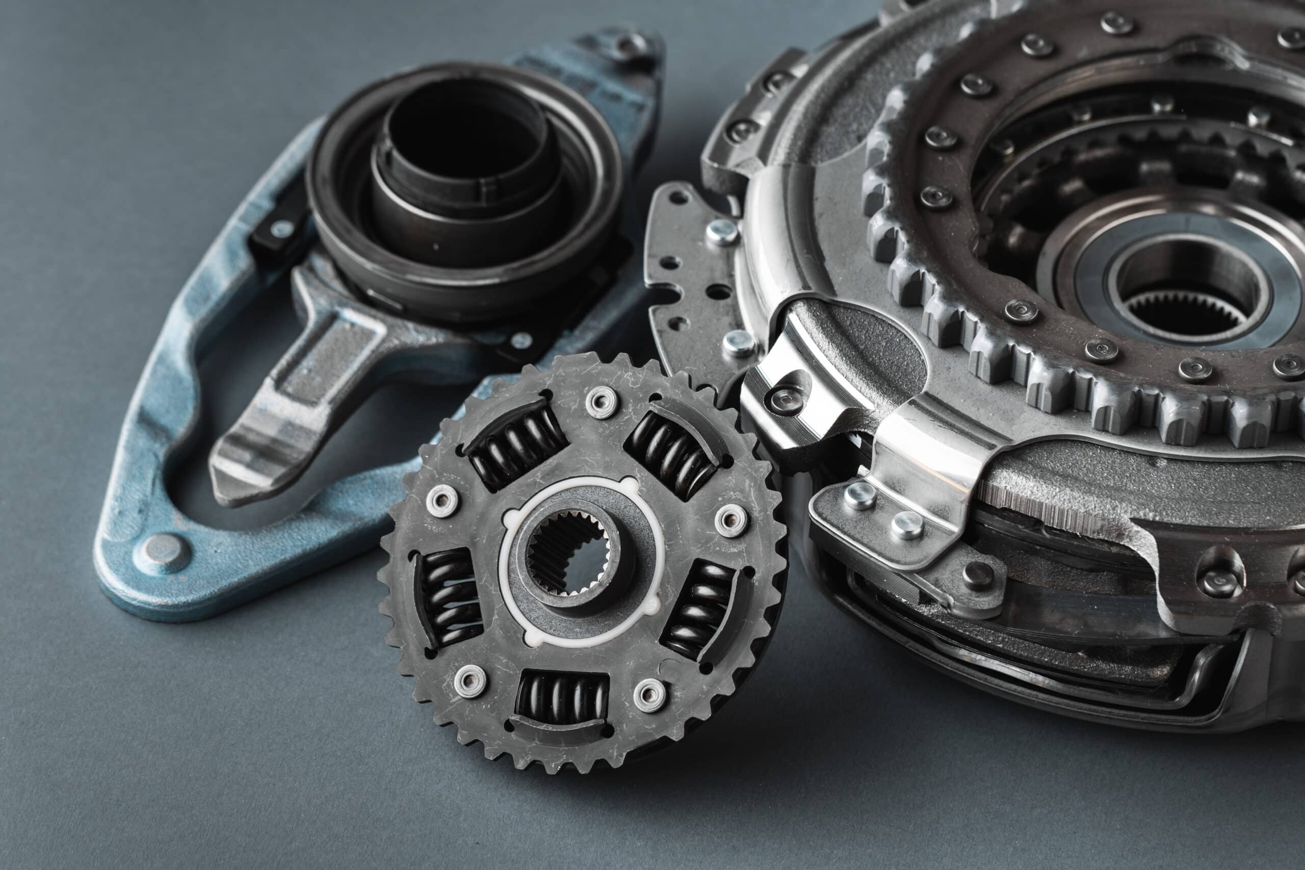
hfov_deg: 13.7
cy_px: 435
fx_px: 5437
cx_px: 652
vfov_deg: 9.1
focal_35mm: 150
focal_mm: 100
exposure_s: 1/160
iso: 160
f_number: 5
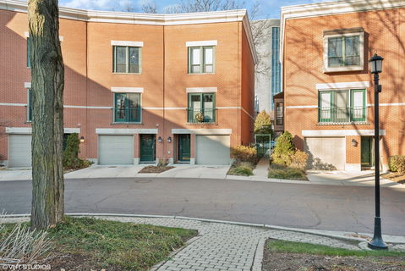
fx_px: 270
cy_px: 136
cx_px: 202
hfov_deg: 73.7
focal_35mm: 24
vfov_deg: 53.2
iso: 200
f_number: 8
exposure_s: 1/25
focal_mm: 24
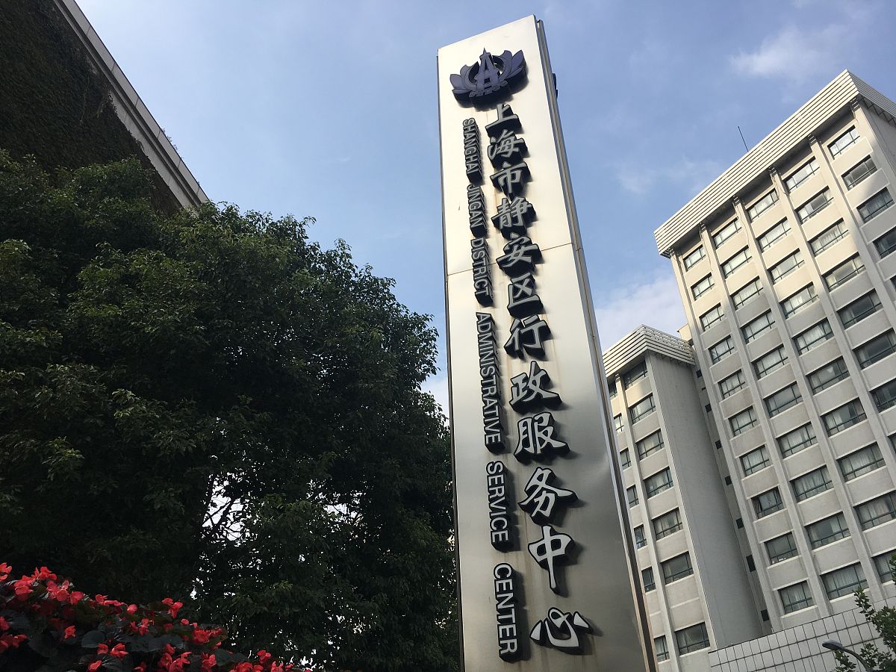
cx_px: 448
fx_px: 751
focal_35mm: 29
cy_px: 336
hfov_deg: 61.7
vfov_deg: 48.2
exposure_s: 1/1479
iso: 25
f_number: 2.2
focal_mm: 4.15
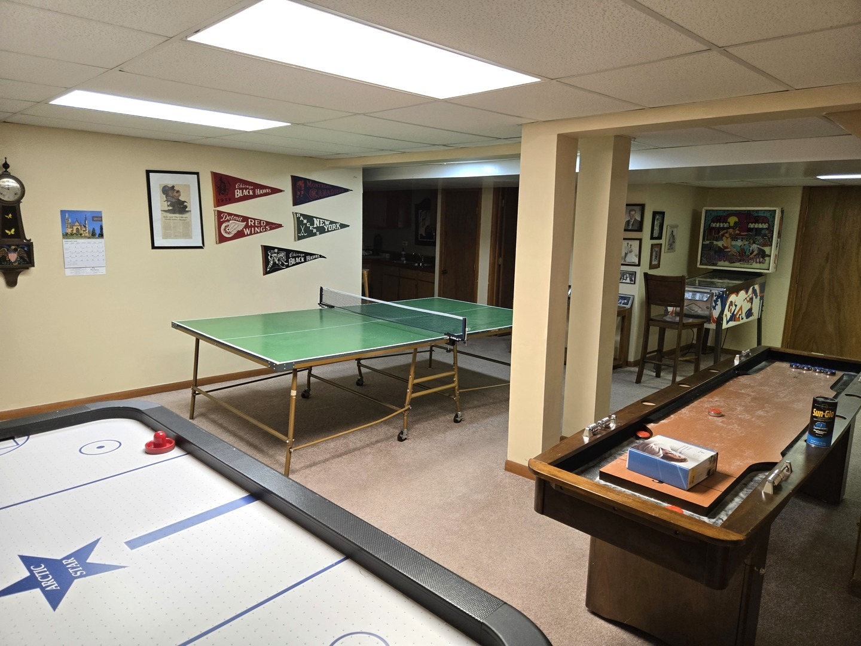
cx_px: 430
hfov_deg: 73.9
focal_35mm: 23
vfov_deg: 58.9
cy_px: 323
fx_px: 572
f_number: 1.8
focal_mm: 5.4
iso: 100
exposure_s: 1/120
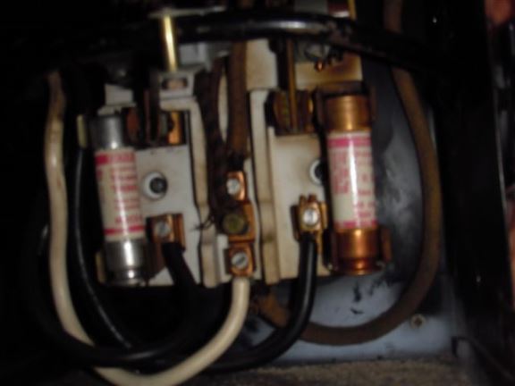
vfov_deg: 37.7
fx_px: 565
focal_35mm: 38
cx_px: 258
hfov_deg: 49.0
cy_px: 193
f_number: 3.5
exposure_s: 1/30
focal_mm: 6.7
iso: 125
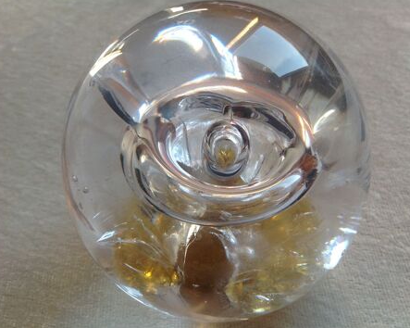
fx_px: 449
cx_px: 211
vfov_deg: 40.1
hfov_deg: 49.1
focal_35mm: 37
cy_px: 164
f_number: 2.4
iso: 50
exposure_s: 1/139
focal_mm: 4.28
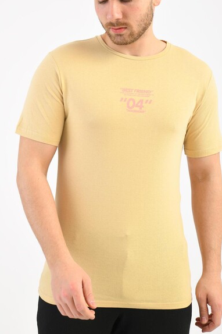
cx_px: 126
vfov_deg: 29.6
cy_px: 130
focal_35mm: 68
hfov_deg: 20.0
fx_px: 630
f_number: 7.1
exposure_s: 1/160
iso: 100
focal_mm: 52
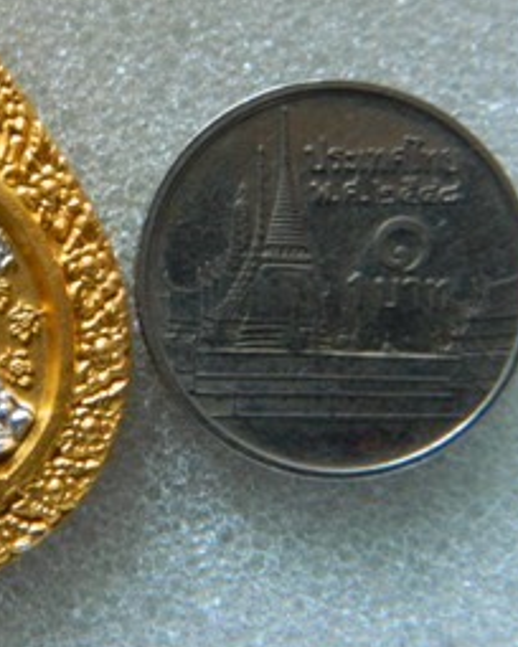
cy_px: 246
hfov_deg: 12.7
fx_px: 2300
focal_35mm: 120
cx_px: 23
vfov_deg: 16.0
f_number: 4
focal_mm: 12.6
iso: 400
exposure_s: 1/50
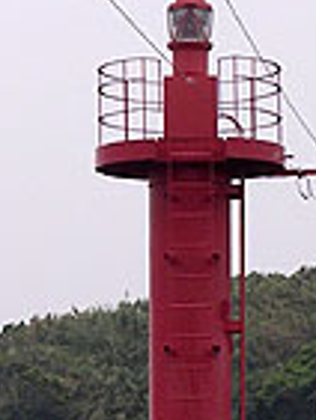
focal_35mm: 293
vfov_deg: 6.7
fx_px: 3561
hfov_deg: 5.1
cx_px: 200
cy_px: 486
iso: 100
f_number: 4.1
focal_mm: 13
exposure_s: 1/29.8
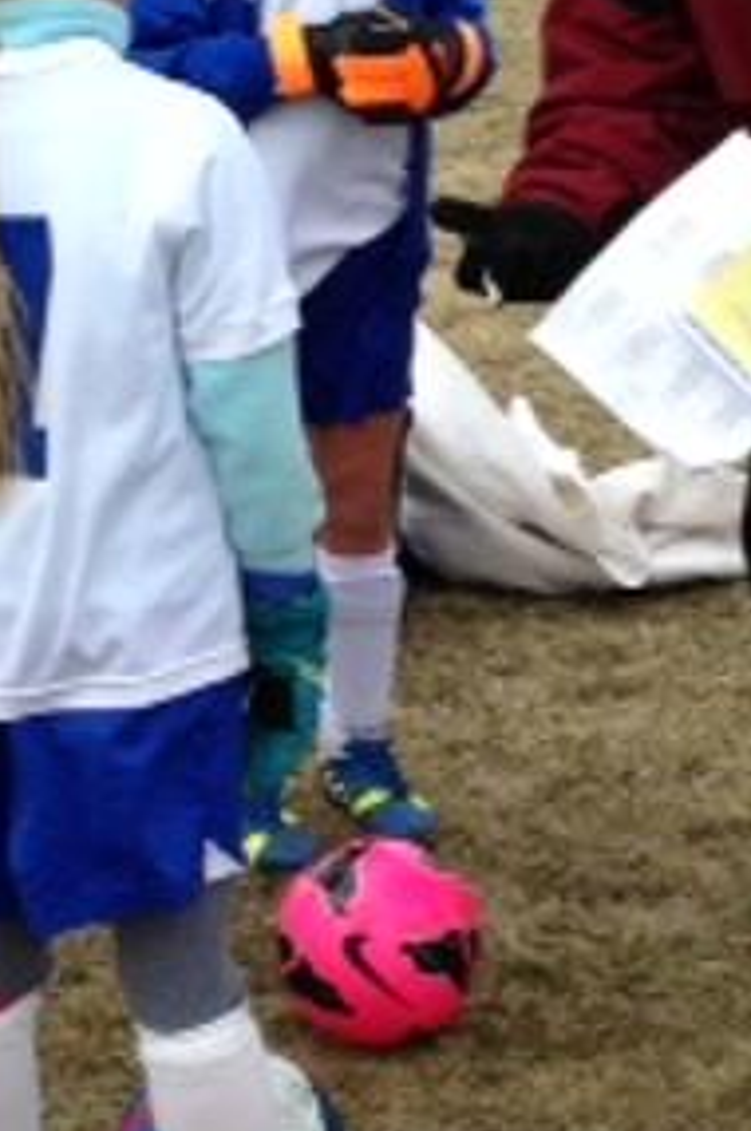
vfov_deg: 16.7
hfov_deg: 11.1
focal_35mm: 123
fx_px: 3858
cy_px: 455
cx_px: 376
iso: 50
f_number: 2.4
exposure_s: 1/1063
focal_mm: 4.12
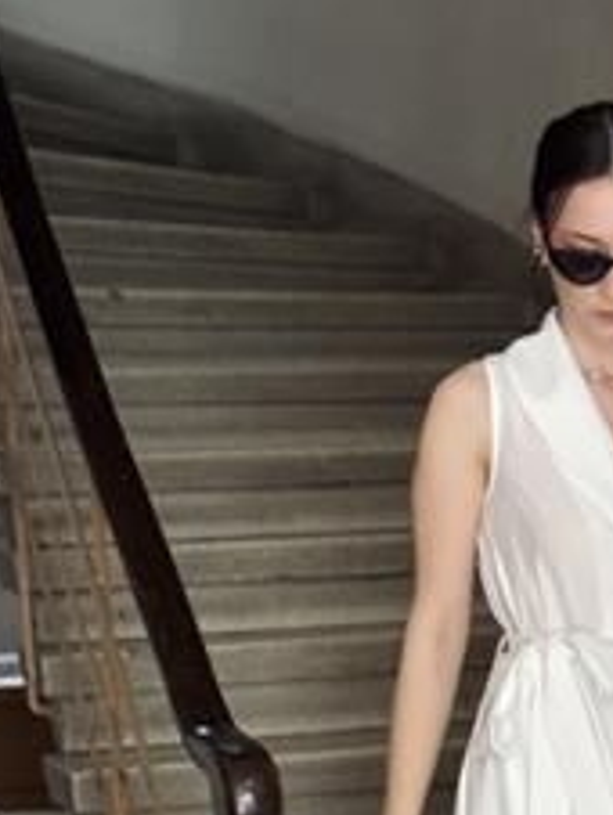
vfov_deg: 17.2
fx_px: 2663
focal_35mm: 113
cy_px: 662
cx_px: 638
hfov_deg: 12.9
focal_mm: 6.76
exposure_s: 1/50
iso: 250
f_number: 1.78
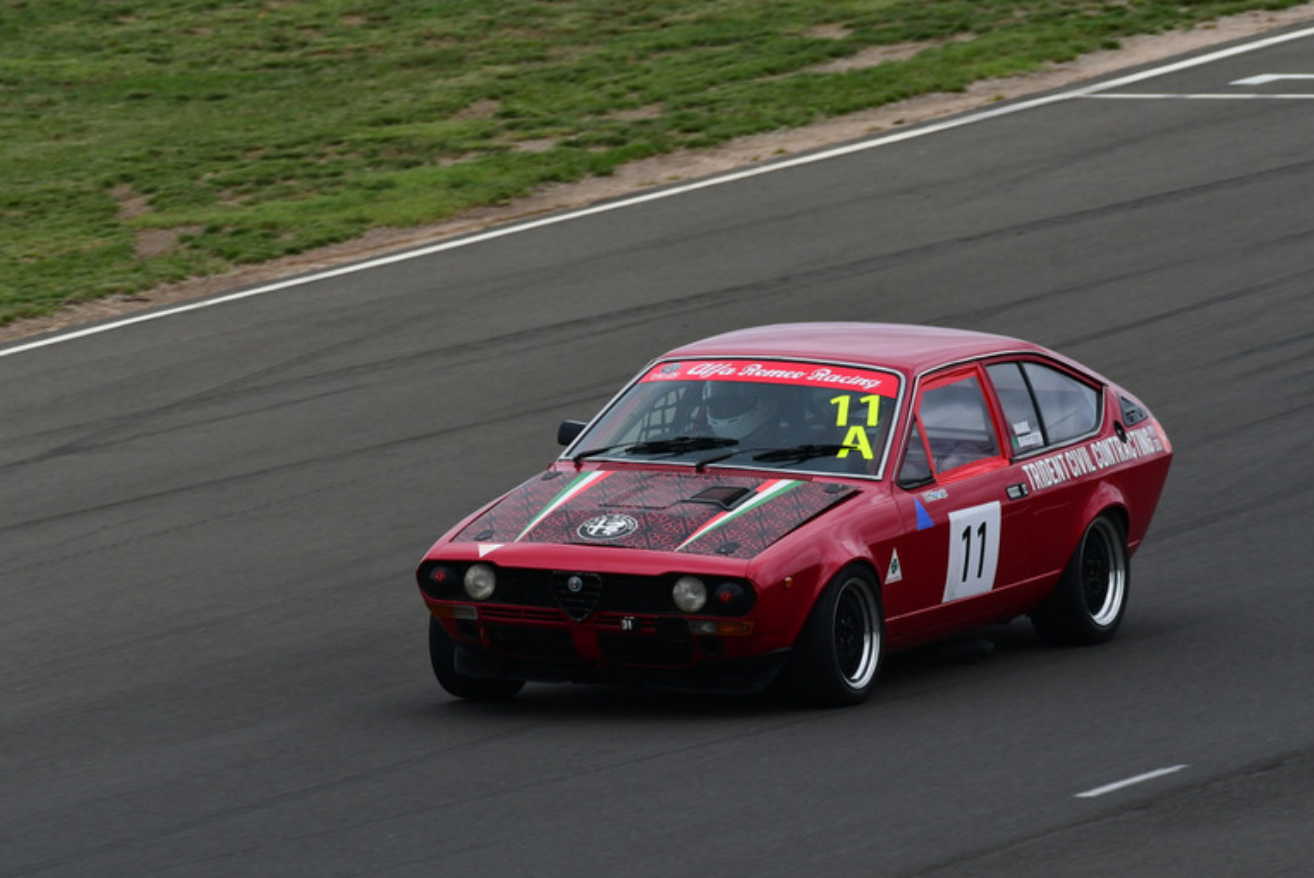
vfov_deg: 1.8
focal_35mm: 784
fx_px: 28631
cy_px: 448
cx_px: 677
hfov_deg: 2.6
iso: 320
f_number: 10
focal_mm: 500
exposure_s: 1/640
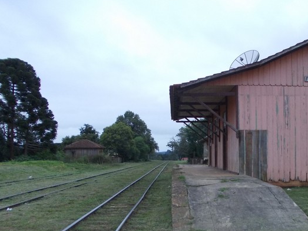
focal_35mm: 41
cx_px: 206
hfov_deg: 45.1
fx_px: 365
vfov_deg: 34.8
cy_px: 156
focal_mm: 4
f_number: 2.7
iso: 160
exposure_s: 1/25
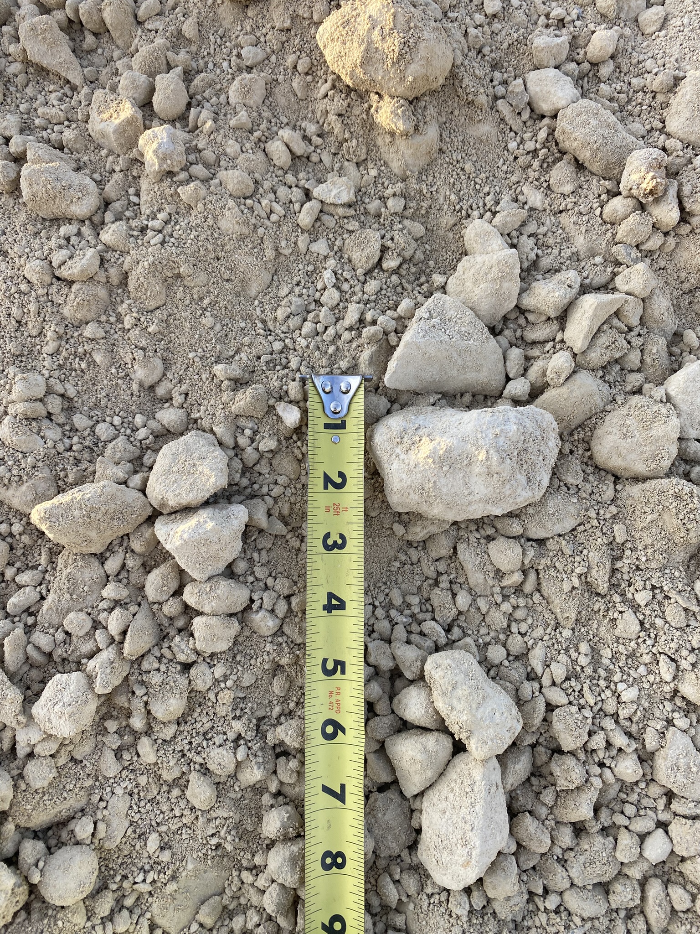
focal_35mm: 26
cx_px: 350
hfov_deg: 53.1
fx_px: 701
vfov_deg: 67.3
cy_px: 467
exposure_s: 1/685
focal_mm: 4.25
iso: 32
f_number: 1.8
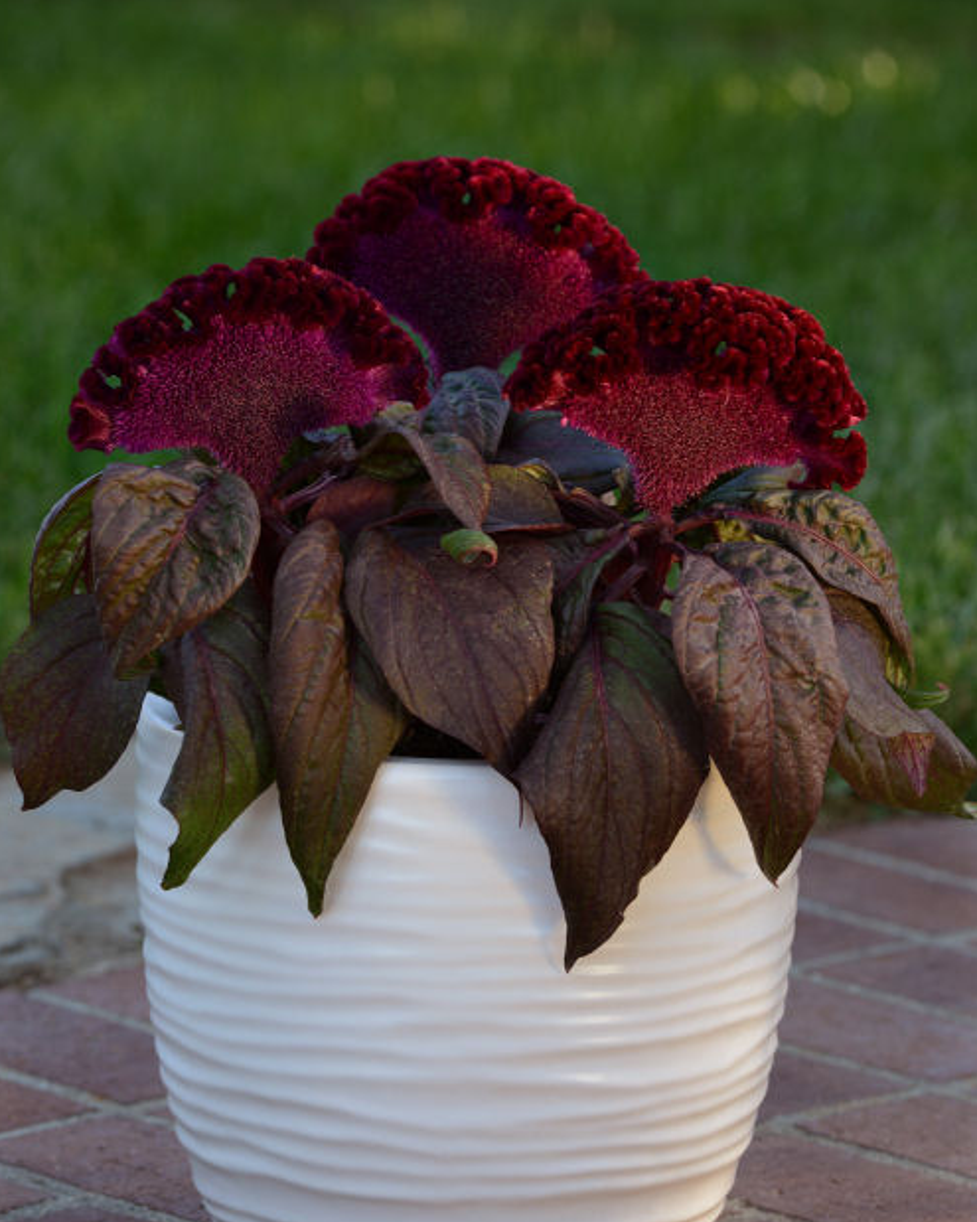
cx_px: 486
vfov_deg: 11.0
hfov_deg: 8.8
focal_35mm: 176
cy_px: 654
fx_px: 6363
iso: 200
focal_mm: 155
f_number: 8
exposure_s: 1/50
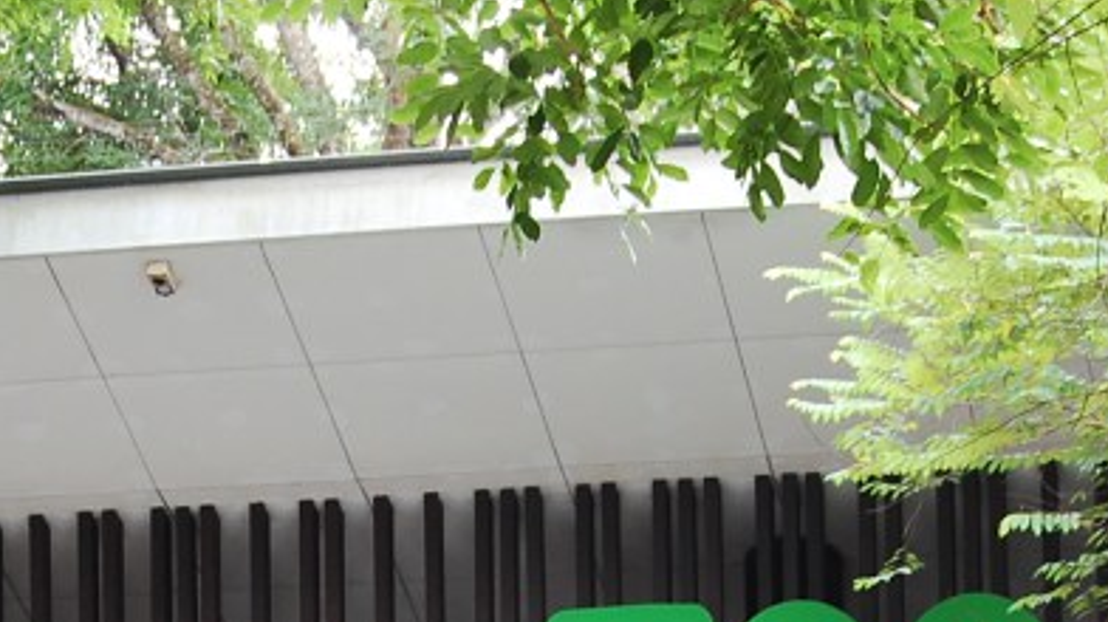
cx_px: 390
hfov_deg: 13.0
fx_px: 4845
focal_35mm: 165
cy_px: 951
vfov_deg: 7.2
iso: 400
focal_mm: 40
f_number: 7.1
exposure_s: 1/15
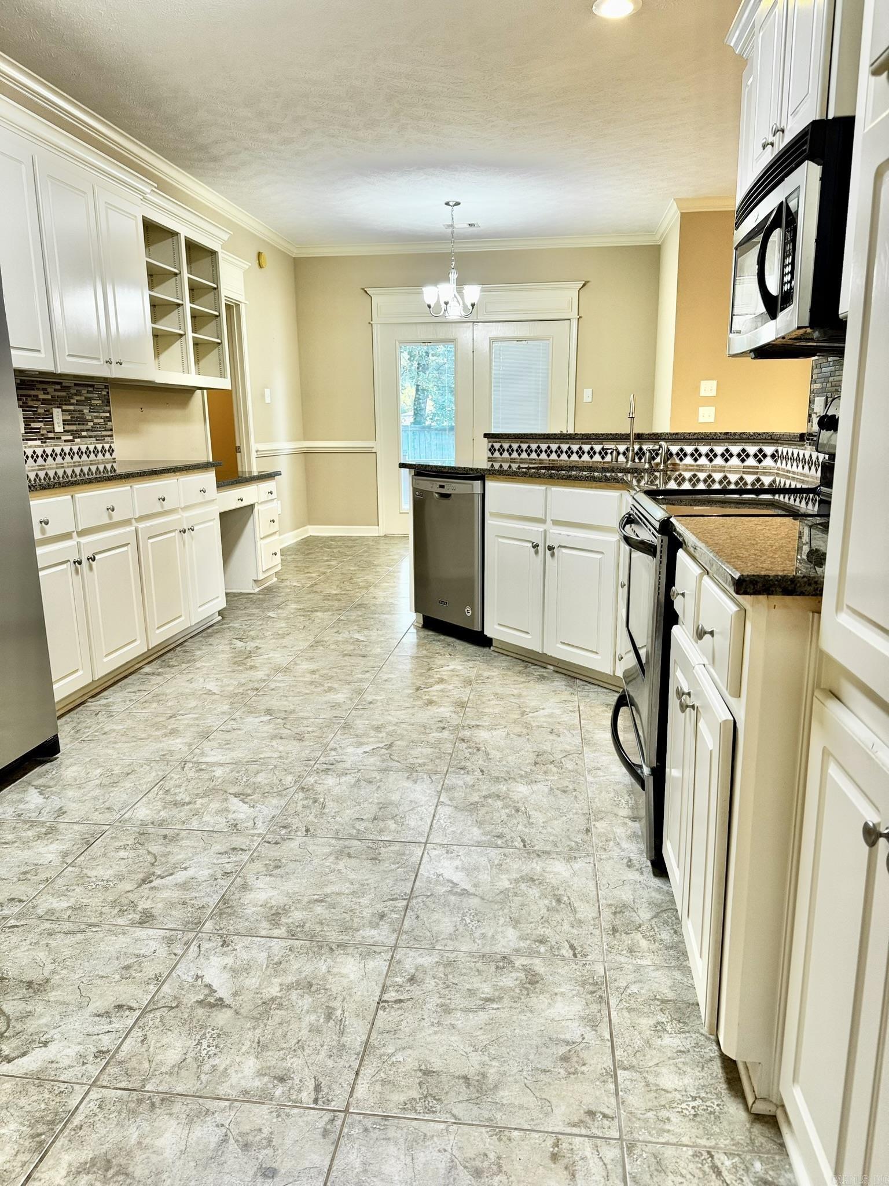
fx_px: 822
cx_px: 444
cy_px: 593
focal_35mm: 24
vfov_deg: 71.6
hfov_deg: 56.8
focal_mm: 6.76
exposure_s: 1/60
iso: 125
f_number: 1.78
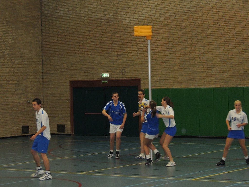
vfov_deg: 14.1
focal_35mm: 105
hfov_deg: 18.7
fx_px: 755
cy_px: 94
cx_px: 124
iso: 800
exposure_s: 1/60
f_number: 4.2
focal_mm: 18.7
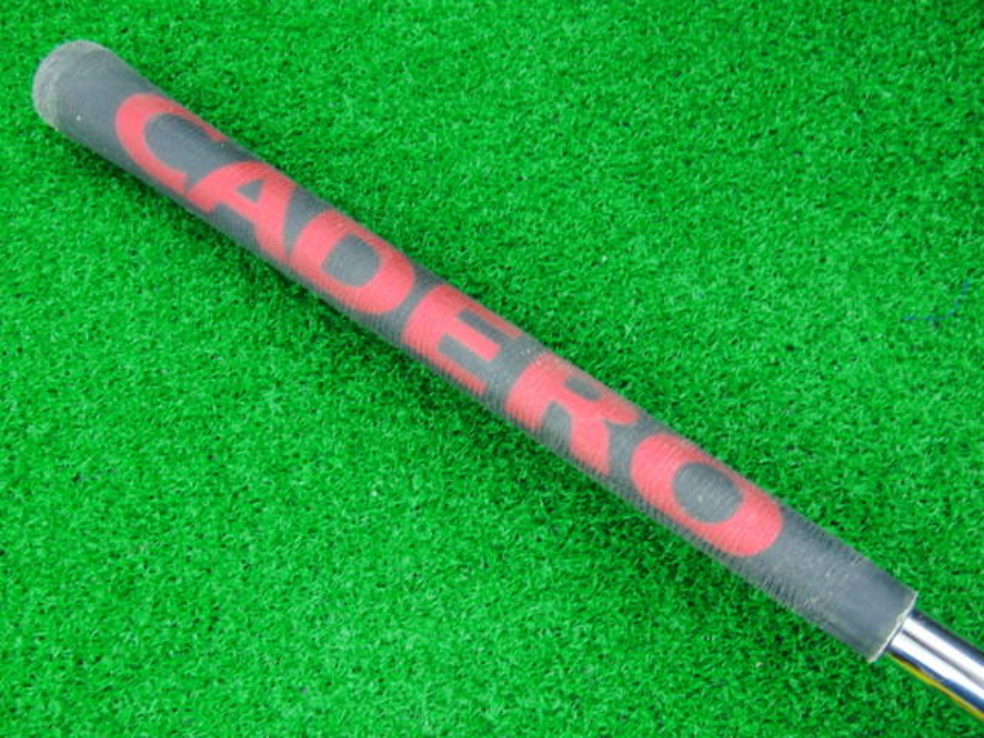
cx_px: 492
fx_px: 1052
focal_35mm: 37
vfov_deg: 38.7
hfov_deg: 50.1
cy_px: 369
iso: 400
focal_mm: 6.42
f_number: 3.6
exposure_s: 1/25
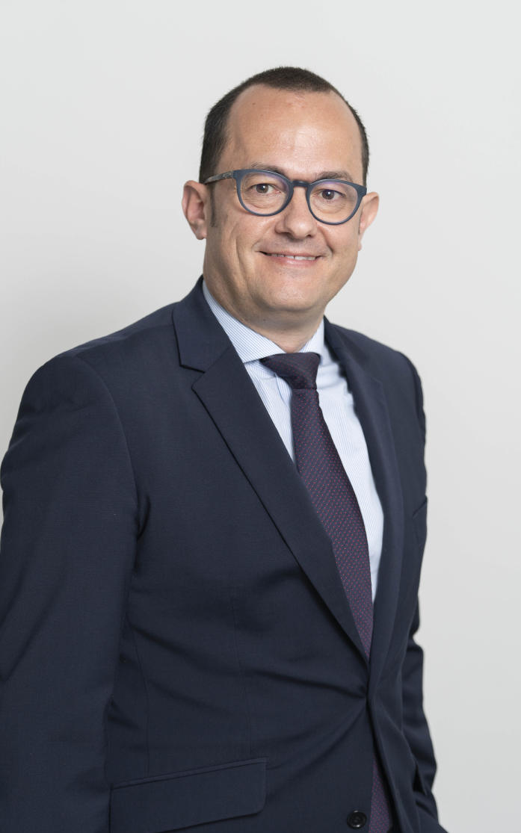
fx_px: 2476
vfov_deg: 19.1
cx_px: 262
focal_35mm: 109
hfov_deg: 12.0
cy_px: 414
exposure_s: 1/160
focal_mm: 106
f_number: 4
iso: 400
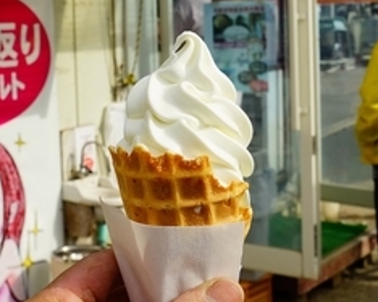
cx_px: 128
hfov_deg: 24.6
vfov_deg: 19.8
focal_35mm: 77
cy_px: 76
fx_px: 861
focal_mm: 24
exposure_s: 1/125
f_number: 10
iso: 100
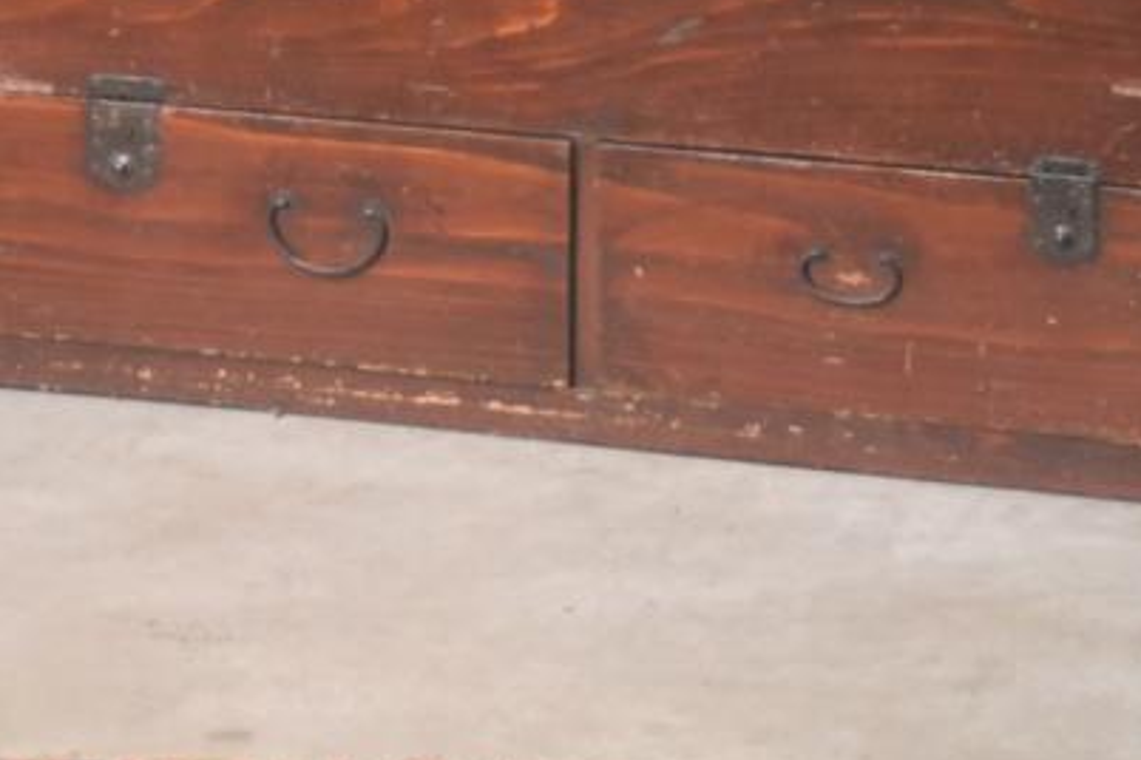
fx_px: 9614
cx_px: 624
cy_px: -149
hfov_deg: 6.8
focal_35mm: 303
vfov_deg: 4.5
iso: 2800
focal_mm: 75
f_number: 5.3
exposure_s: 1/60
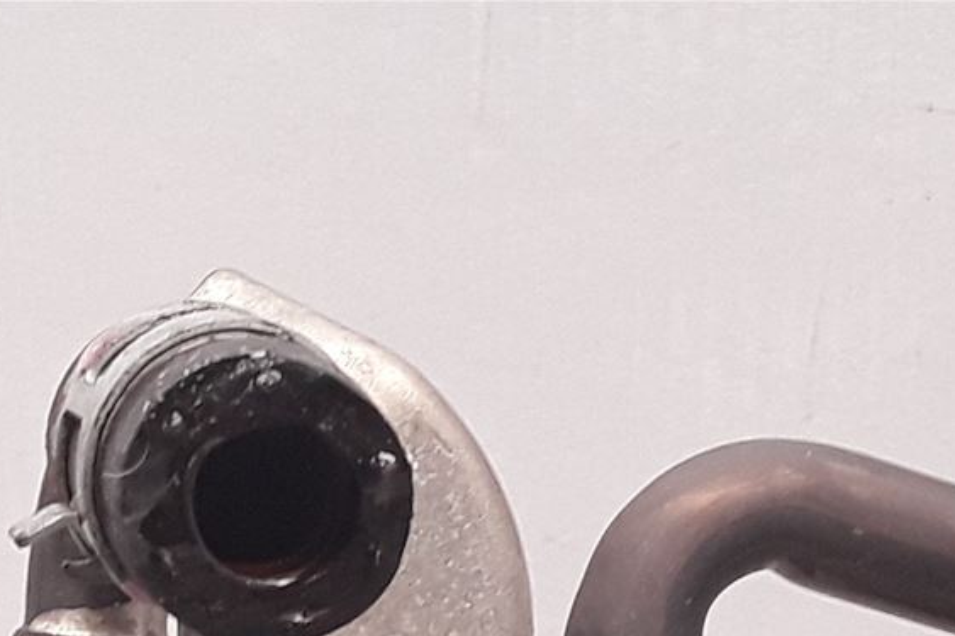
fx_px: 2811
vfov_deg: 11.5
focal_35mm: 106
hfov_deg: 19.2
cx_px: 300
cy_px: 1301
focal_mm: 2.91
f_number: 1.9
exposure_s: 1/50
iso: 50
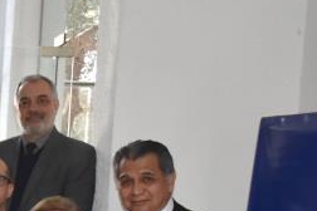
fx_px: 1180
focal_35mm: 134
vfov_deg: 9.9
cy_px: 315
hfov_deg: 13.2
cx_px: -322
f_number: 5.6
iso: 1600
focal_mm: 22
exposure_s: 1/60
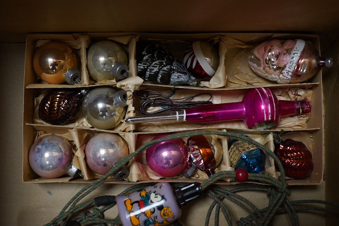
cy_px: 113
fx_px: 424
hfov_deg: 43.6
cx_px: 170
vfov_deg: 29.9
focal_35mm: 45
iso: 1250
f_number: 3.5
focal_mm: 30
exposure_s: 1/125
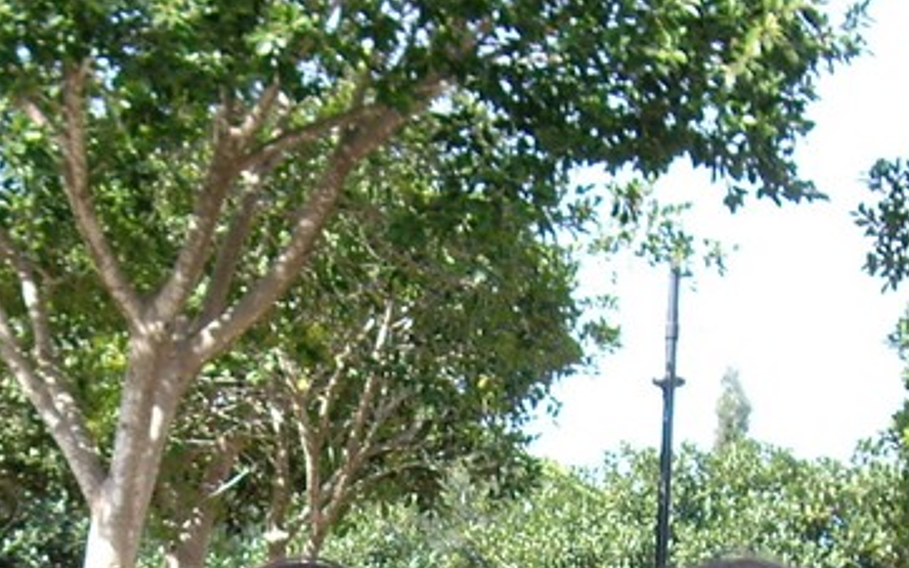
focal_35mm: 114
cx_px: 336
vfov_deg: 11.2
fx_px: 2823
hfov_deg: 18.3
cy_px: 739
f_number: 4.3
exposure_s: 1/250
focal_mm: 6.2
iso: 64
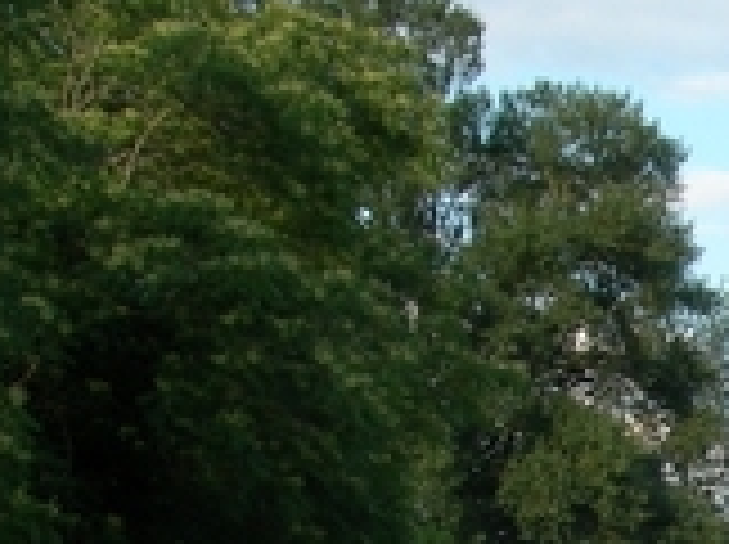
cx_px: 1238
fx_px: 2965
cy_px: 832
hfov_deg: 12.9
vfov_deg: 10.1
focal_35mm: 141
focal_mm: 7.8
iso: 50
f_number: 4.8
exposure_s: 1/192
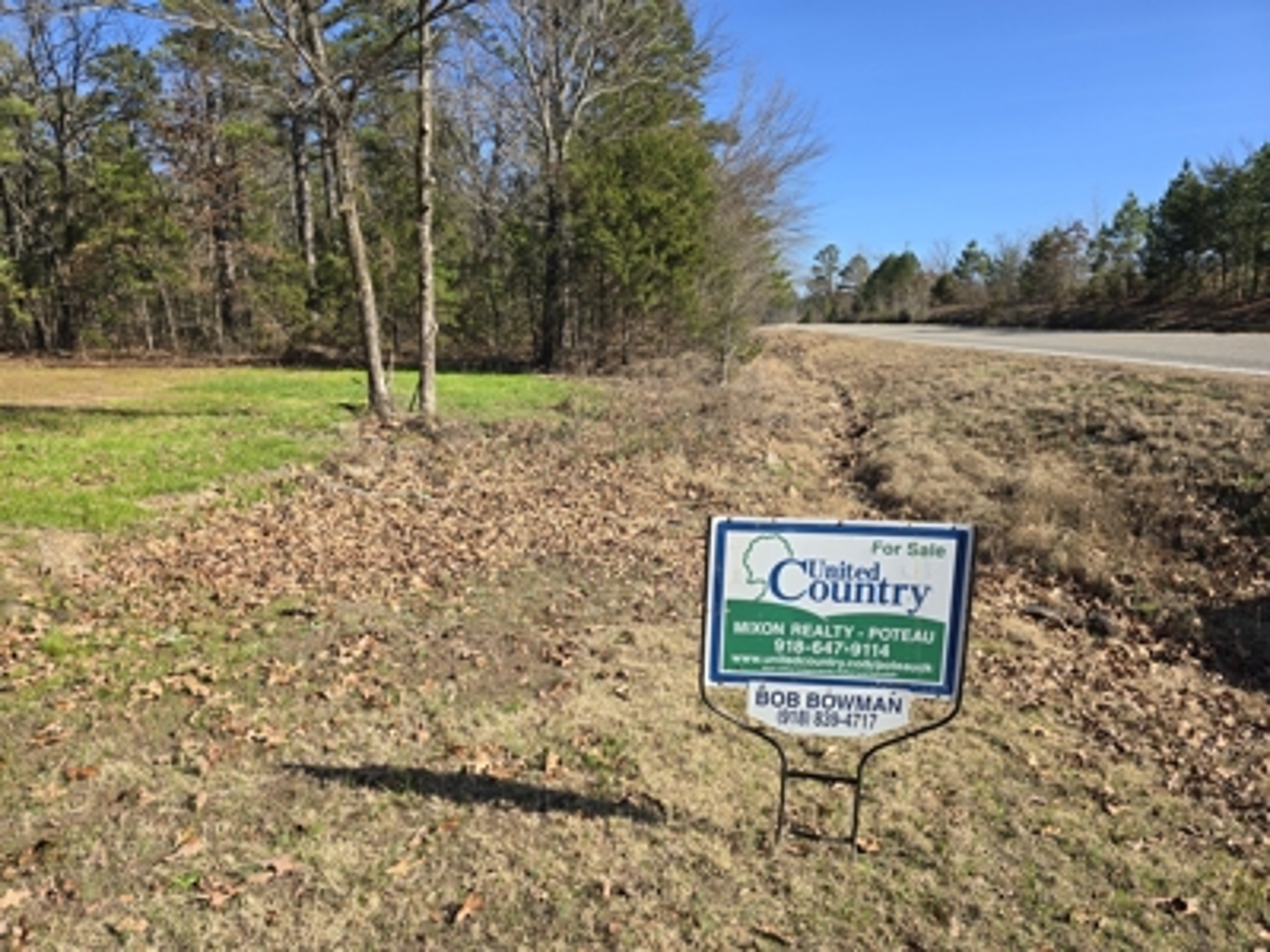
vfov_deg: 58.9
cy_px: 476
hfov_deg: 73.9
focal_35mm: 23
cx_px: 635
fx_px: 844
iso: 12
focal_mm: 6.3
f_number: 1.7
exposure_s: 1/525
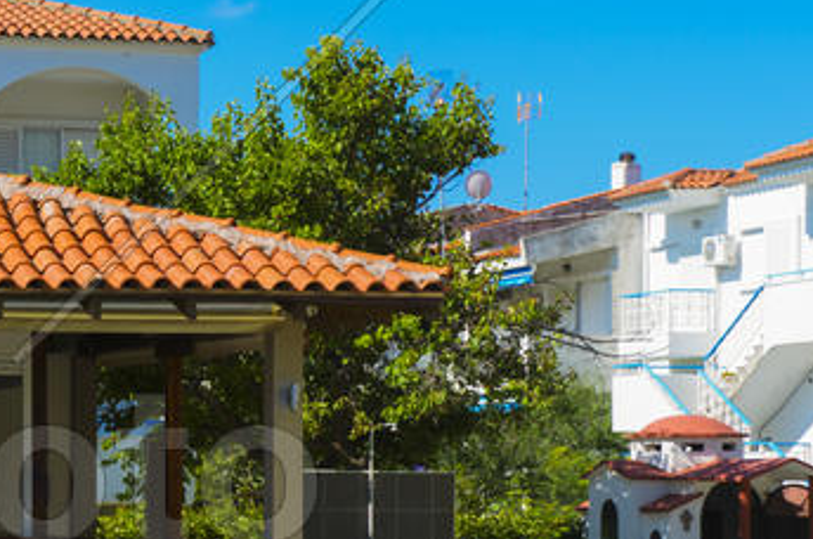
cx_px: -111
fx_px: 2412
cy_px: 485
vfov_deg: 12.6
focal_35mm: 107
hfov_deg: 18.3
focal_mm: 28
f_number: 8
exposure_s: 1/180
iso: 100
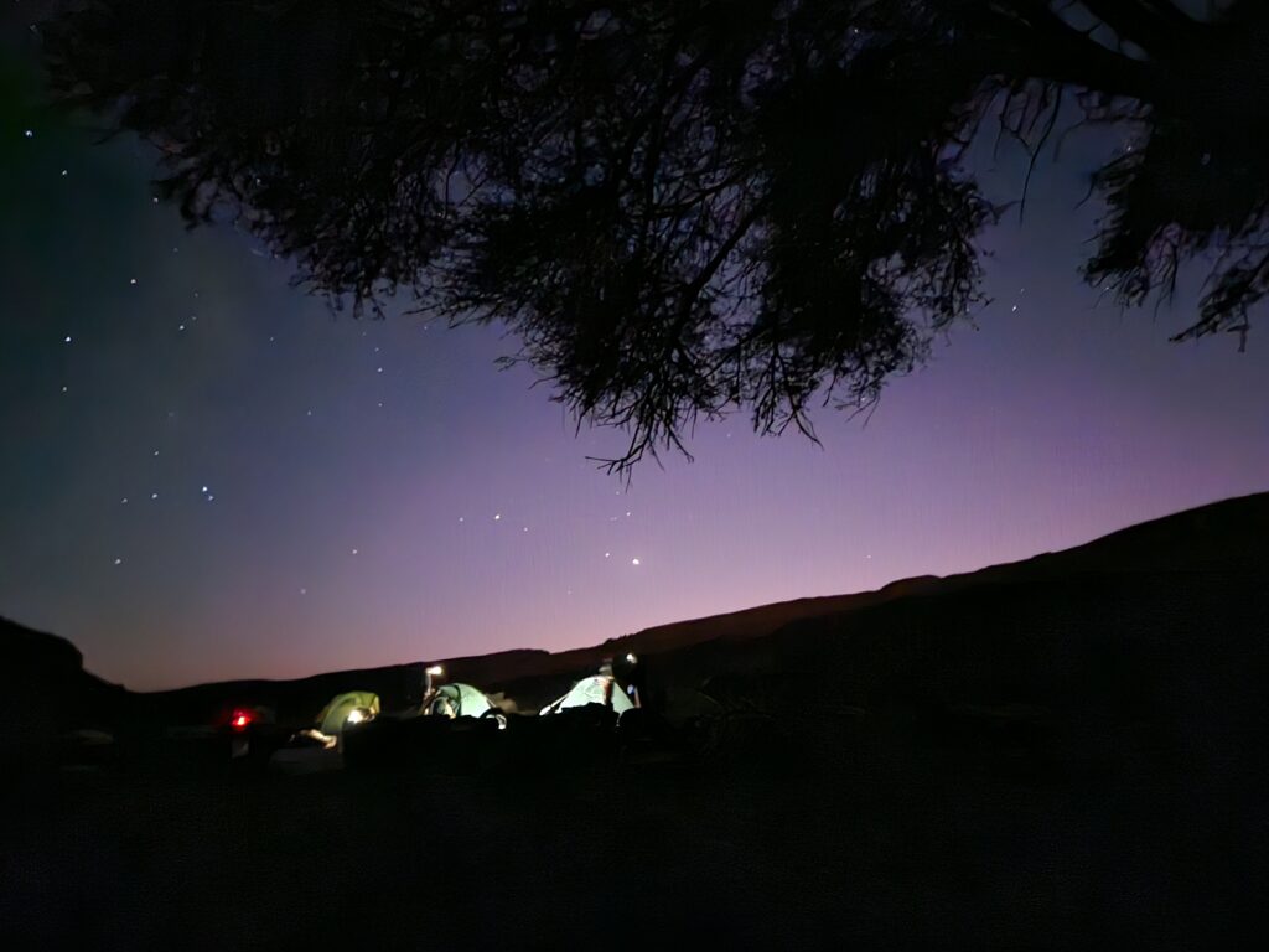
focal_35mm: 23
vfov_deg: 58.9
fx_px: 843
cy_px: 476
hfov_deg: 73.9
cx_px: 634
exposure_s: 1/2
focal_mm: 5.4
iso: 2000
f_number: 1.8
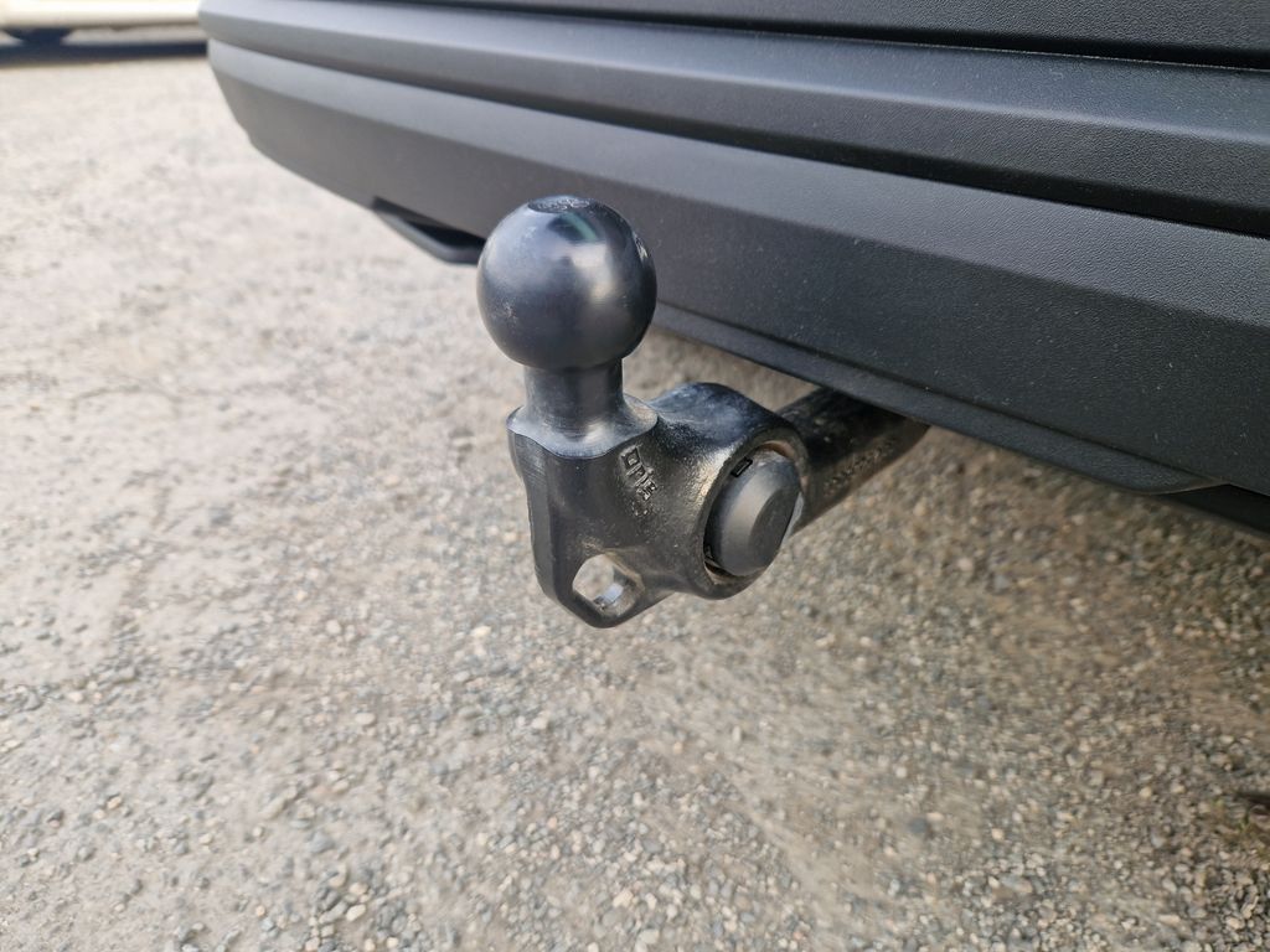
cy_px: 476
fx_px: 844
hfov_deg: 73.9
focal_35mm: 23
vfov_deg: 58.9
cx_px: 635
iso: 50
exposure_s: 1/457
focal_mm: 5.4
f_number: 1.8
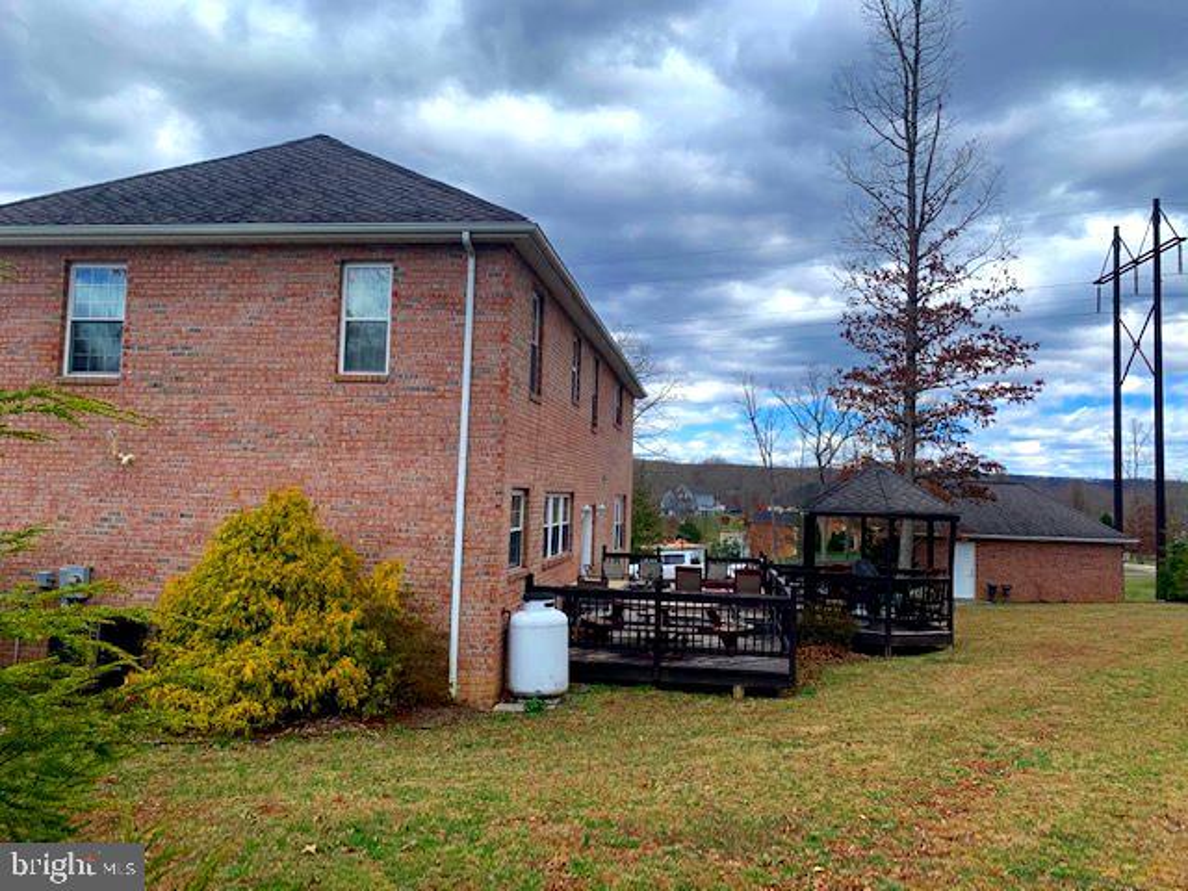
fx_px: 892
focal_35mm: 26
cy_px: 446
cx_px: 594
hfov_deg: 67.3
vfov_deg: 53.1
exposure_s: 1/1427
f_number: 1.8
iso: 25
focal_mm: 4.25
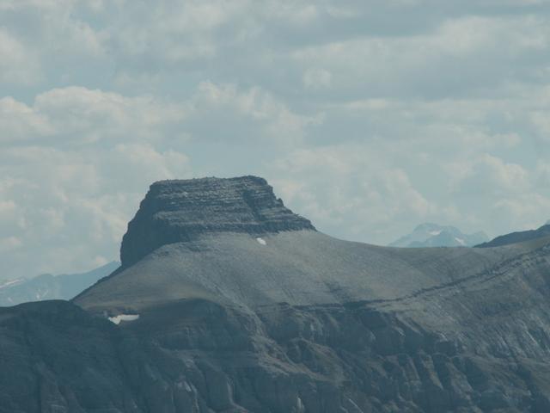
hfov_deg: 9.3
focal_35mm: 213
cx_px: 275
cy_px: 206
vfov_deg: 7.0
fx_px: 3384
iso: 50
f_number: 6.3
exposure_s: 1/500
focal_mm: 34.95
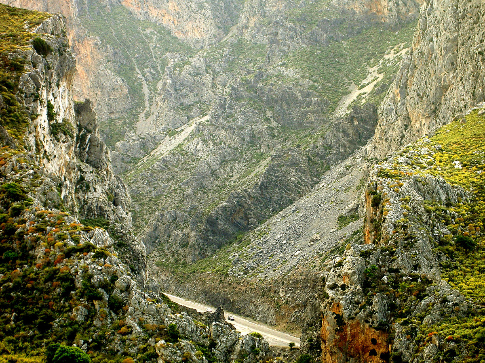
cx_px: 242
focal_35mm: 102
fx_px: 1429
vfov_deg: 14.5
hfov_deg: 19.3
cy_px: 182
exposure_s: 1/60
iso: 50
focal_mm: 16.8
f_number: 4.9
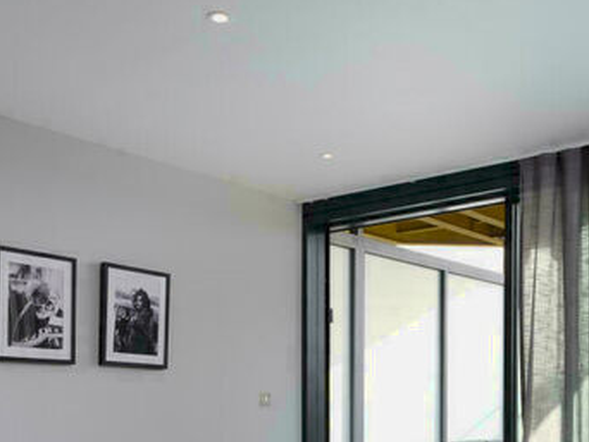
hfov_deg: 42.0
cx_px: 324
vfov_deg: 30.2
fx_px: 766
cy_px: 429
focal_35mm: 45
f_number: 16
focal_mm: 28
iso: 100
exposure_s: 1/2
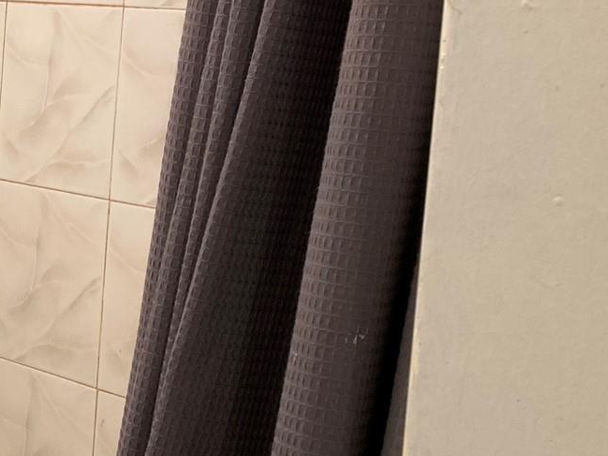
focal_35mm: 82
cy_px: 148
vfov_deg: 17.9
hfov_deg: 21.0
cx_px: -238
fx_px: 1441
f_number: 1.8
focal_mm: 4.25
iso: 50
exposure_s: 1/60
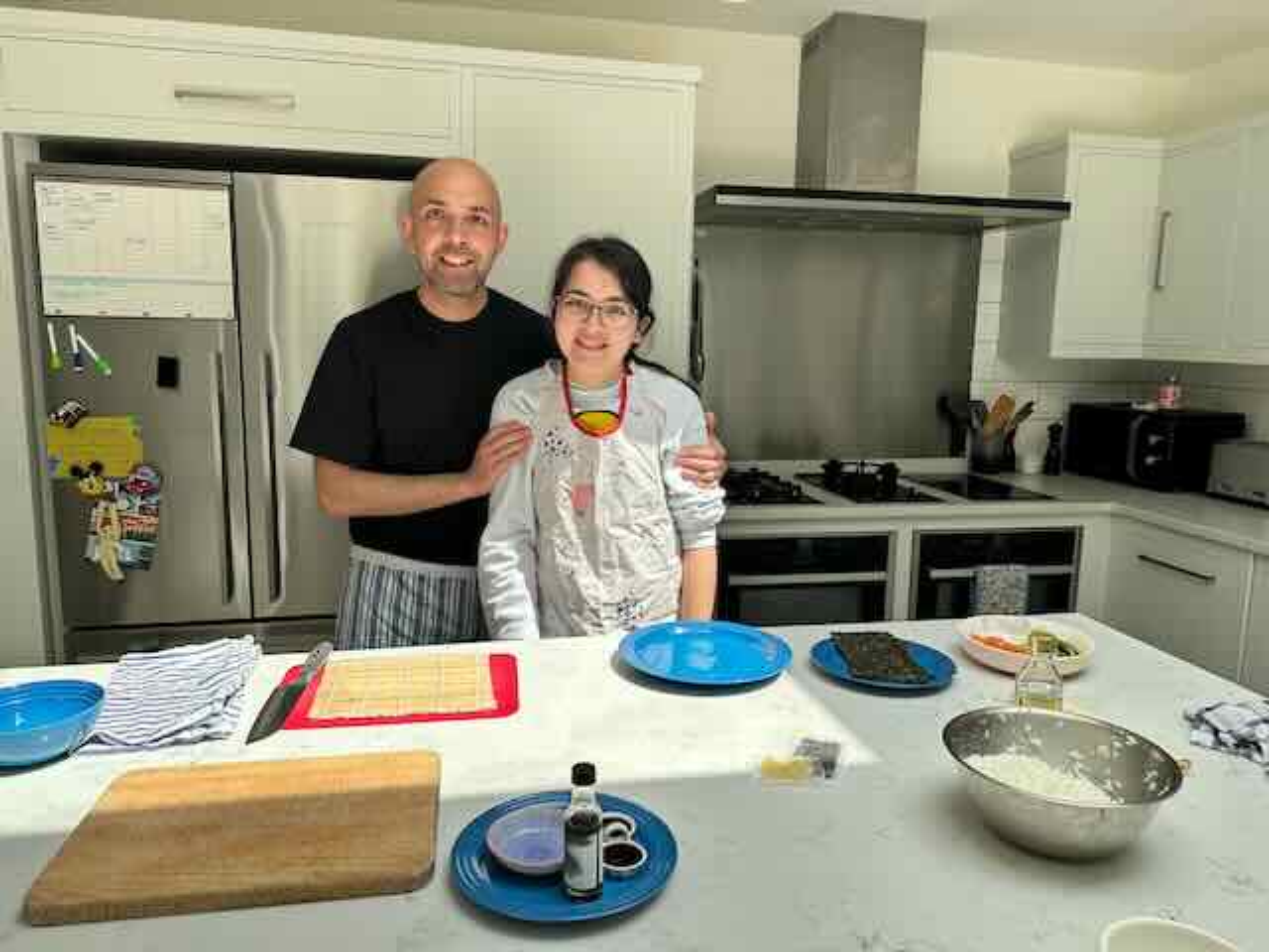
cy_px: 476
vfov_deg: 56.8
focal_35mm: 24
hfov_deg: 71.6
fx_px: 880
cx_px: 634
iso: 80
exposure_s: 1/1304
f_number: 1.78
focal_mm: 6.86
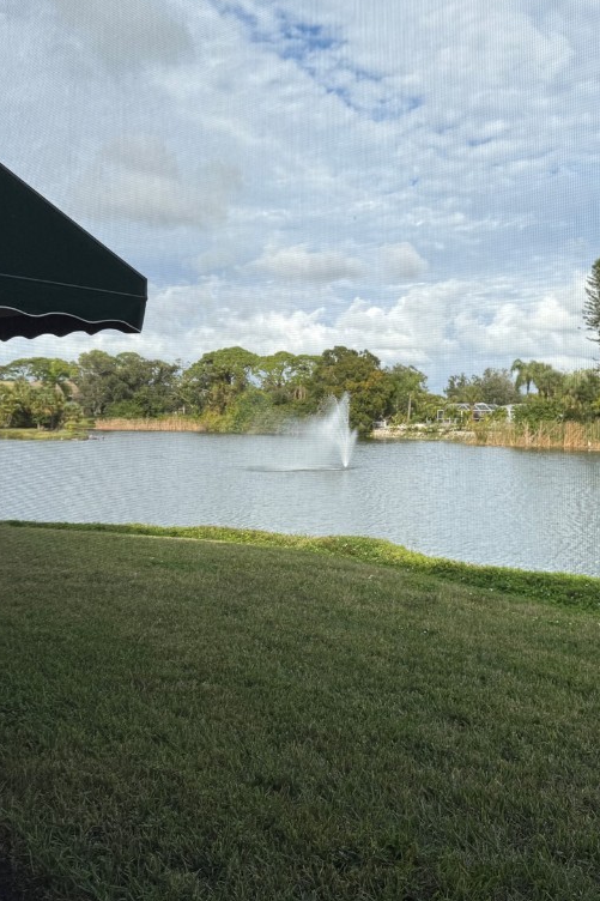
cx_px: 351
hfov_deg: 38.8
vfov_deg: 55.8
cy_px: 443
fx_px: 850
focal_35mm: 34
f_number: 1.78
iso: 80
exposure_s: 1/3021
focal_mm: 6.76
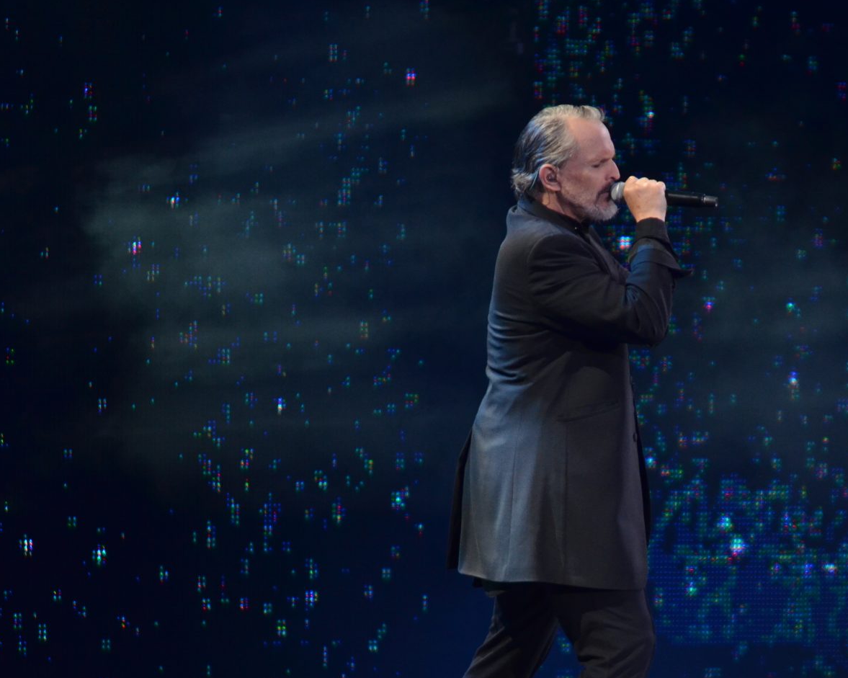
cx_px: 661
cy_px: 474
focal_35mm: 489
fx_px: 12270
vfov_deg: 3.2
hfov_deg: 4.0
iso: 1000
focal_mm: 200
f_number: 5.6
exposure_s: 1/160
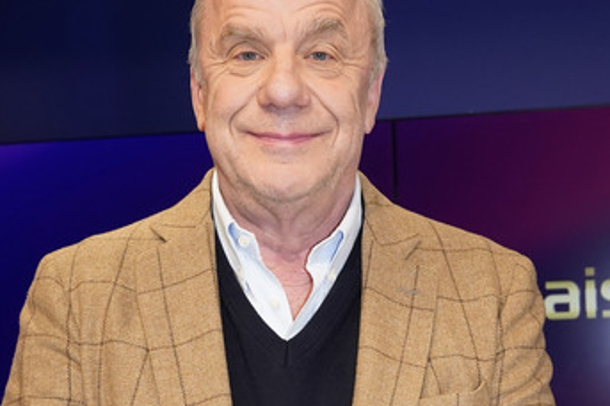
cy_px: 144
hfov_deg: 42.8
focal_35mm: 46
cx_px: 296
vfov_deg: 29.0
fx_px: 779
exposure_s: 1/160
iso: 2000
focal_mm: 35
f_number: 5.6
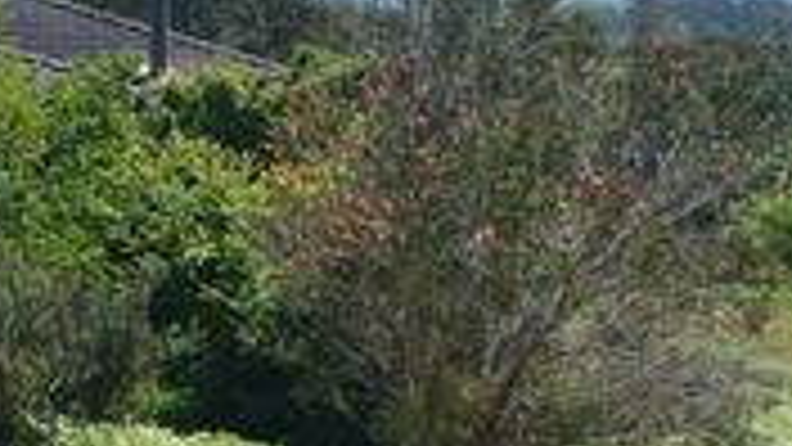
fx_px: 3171
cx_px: -94
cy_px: 399
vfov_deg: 8.0
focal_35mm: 151
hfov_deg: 13.9
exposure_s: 1/250
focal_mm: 36
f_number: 10
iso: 400
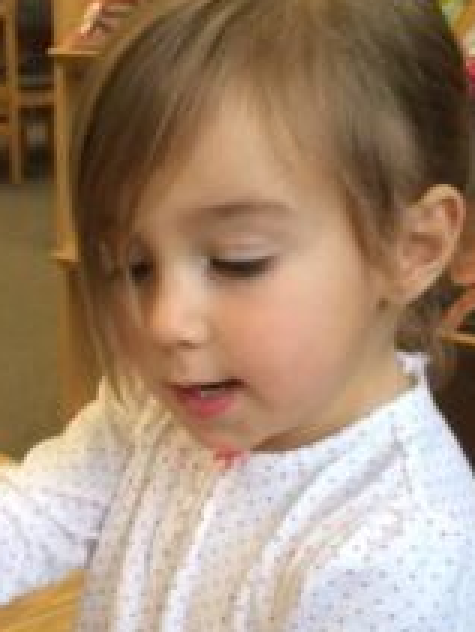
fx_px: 1260
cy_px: 599
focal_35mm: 69
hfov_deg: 20.6
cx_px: -5
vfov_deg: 26.9
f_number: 2.2
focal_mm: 4.15
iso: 50
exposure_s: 1/30
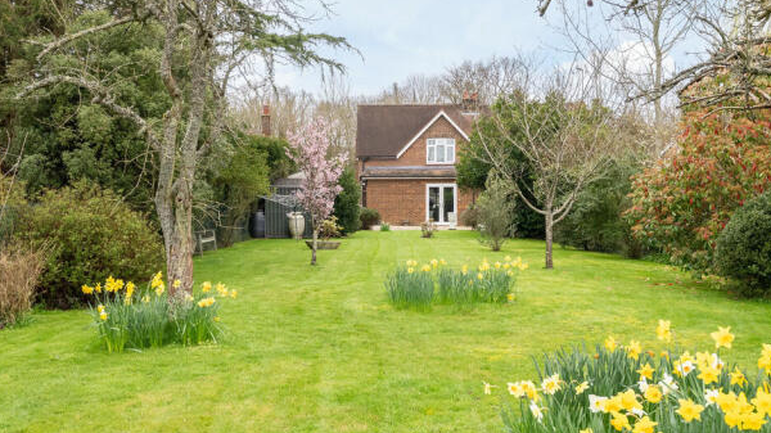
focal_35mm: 40
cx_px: 356
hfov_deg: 50.4
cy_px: 182
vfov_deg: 29.6
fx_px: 817
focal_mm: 35
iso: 800
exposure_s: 1/500
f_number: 7.1
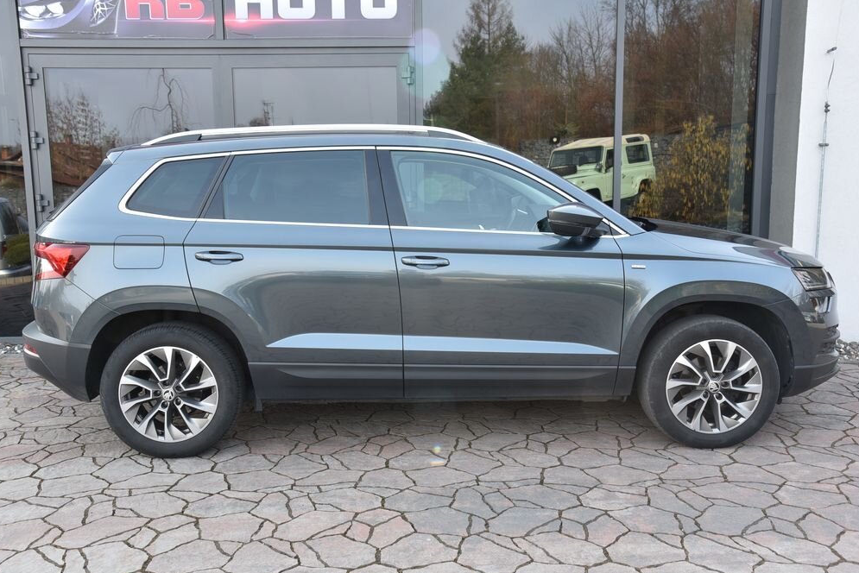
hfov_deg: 54.4
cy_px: 280
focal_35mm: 35
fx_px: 835
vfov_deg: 37.9
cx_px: 430
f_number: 6.3
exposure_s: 1/160
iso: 500
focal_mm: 34
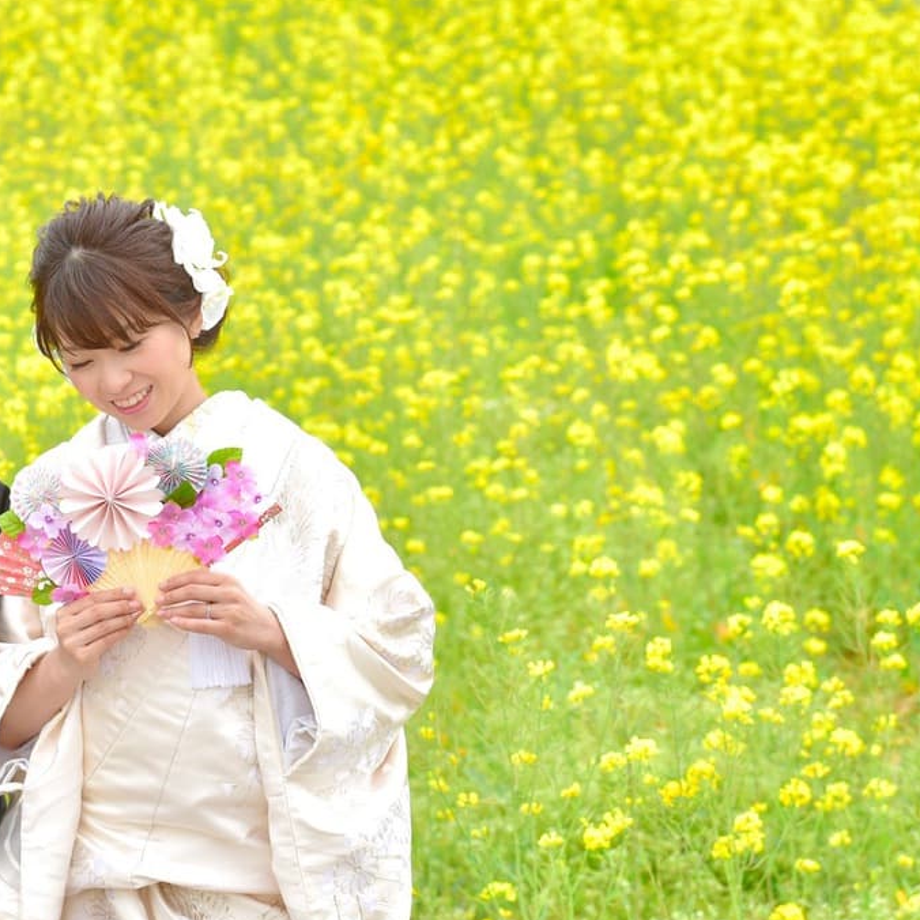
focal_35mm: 172
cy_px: 427
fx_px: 5172
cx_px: 18
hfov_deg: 10.1
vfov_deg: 10.2
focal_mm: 95
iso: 1000
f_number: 5.6
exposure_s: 1/640
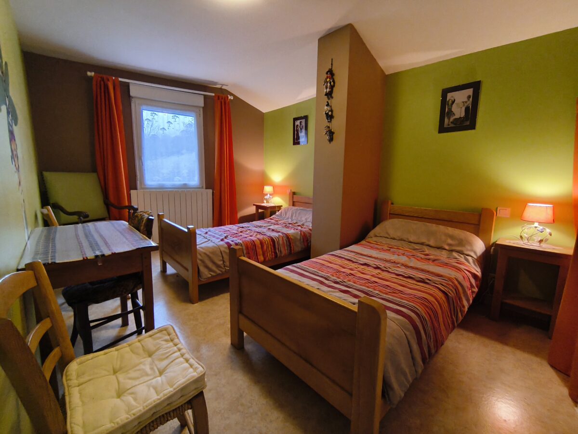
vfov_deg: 81.8
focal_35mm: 15
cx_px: 289
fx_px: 251
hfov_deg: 98.1
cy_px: 217
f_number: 2.2
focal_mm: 1.65
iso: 640
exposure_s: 1/33.3
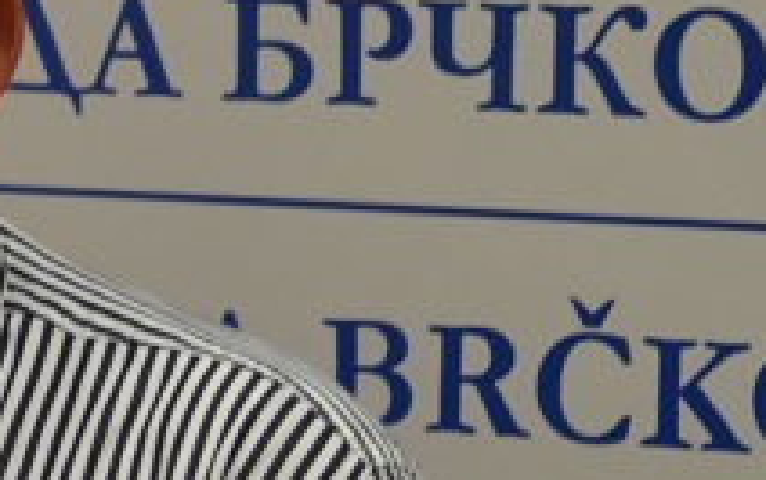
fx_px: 7210
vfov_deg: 3.8
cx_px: -647
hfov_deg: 6.0
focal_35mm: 345
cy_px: 664
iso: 560
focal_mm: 40
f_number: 5.3
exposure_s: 1/60
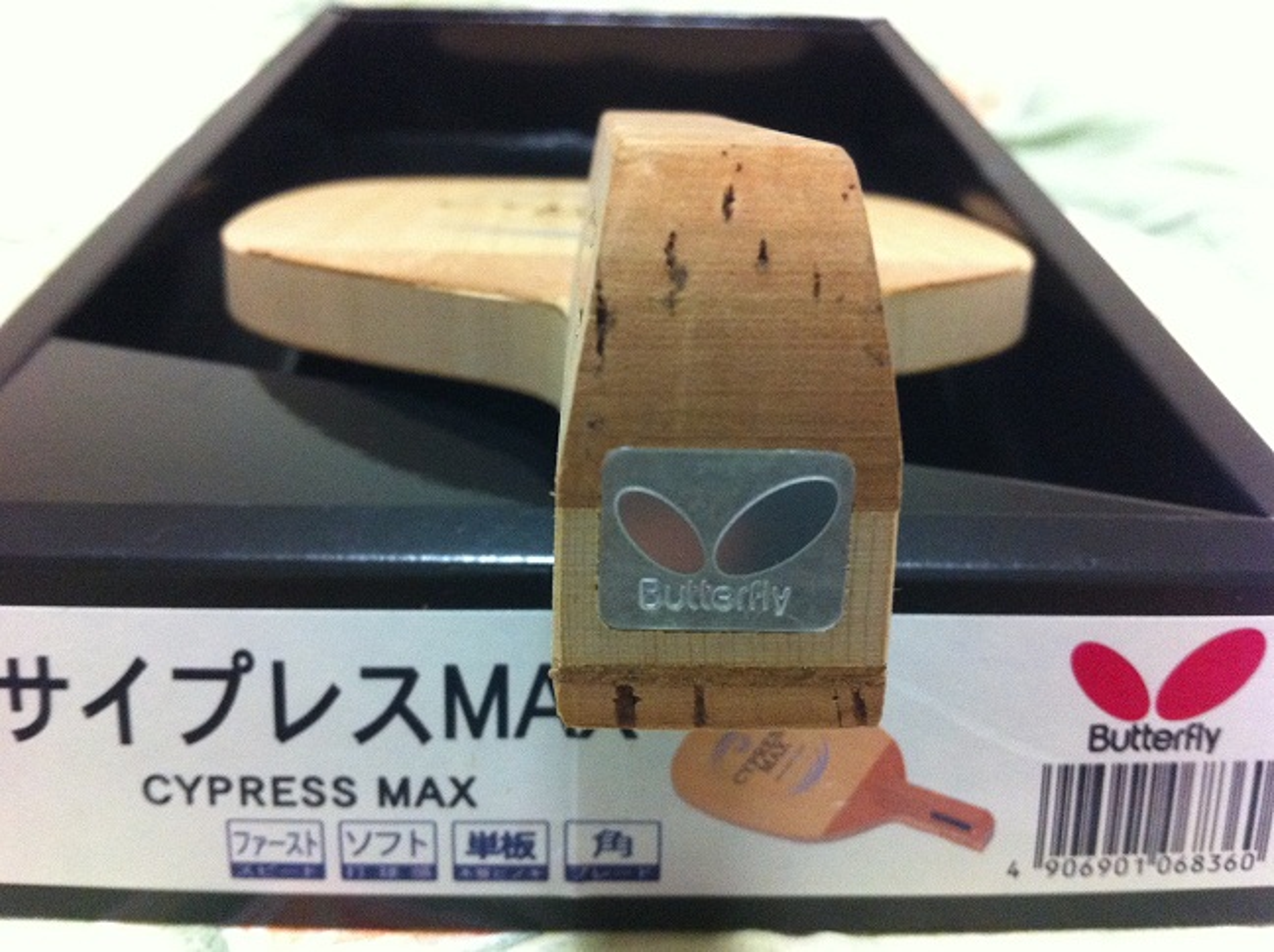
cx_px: 637
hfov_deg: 52.7
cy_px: 476
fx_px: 1286
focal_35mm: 35
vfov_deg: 40.6
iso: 400
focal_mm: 3.85
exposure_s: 1/15
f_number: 2.8
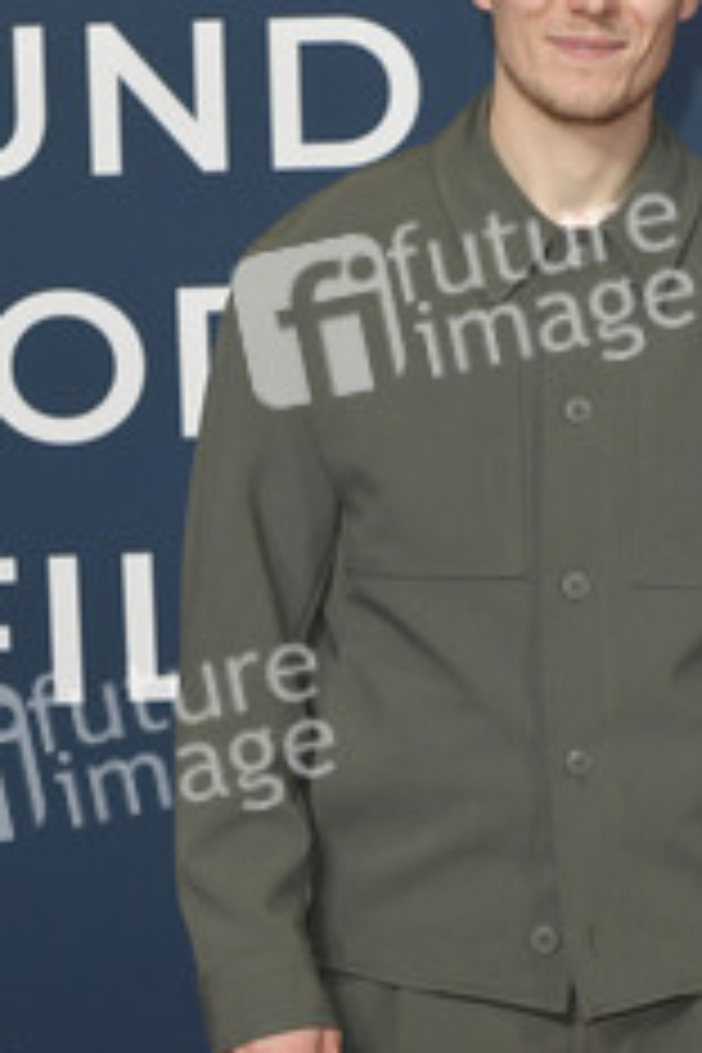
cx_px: 594
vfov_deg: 19.3
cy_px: 526
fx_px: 3100
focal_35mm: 106
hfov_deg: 12.8
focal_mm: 62
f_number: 6.3
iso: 1600
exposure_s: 1/200
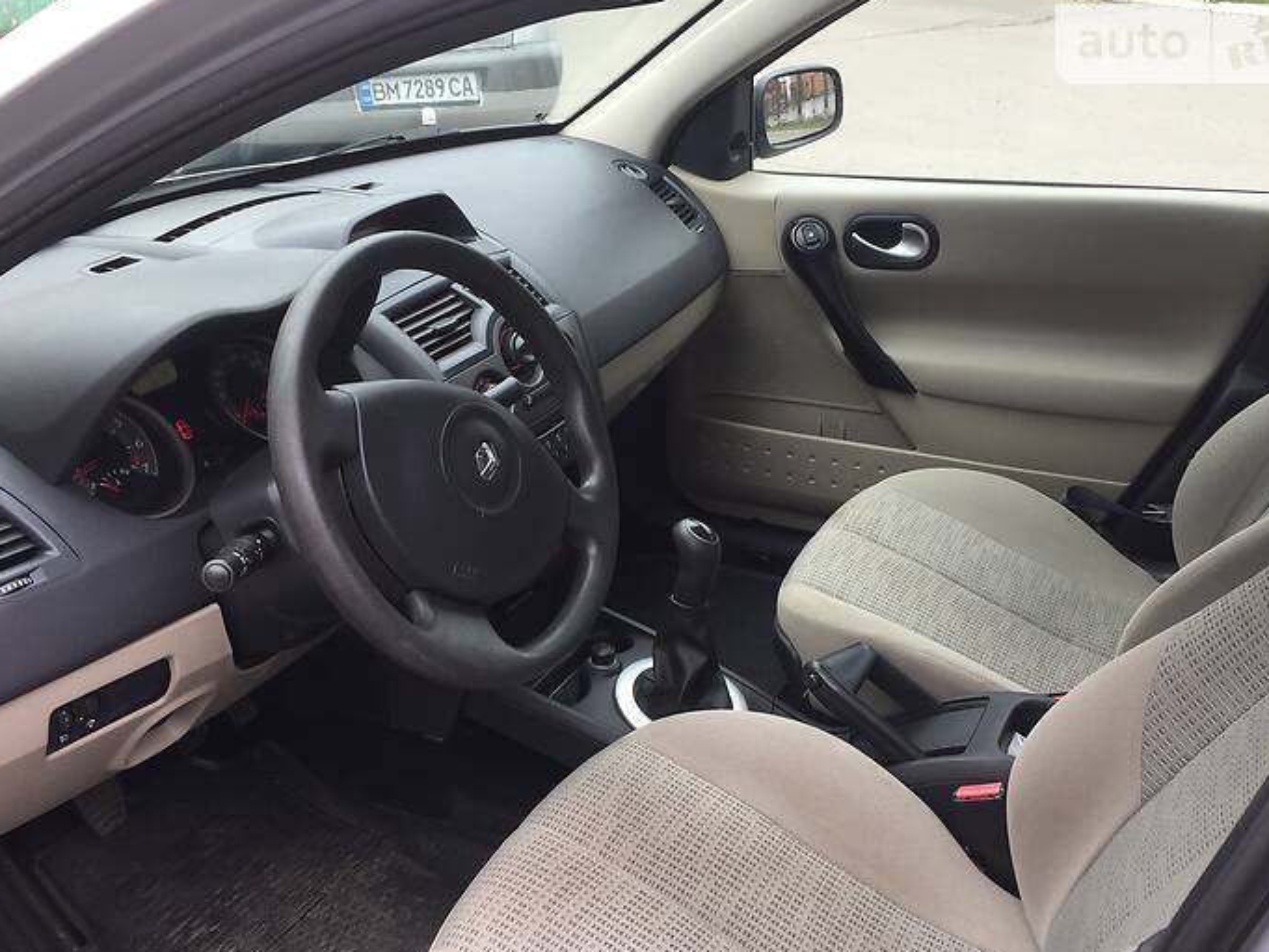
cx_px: 607
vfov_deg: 41.7
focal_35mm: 34
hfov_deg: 53.9
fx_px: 1247
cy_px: 539
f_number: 2.2
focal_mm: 4.2
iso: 32
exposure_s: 1/192
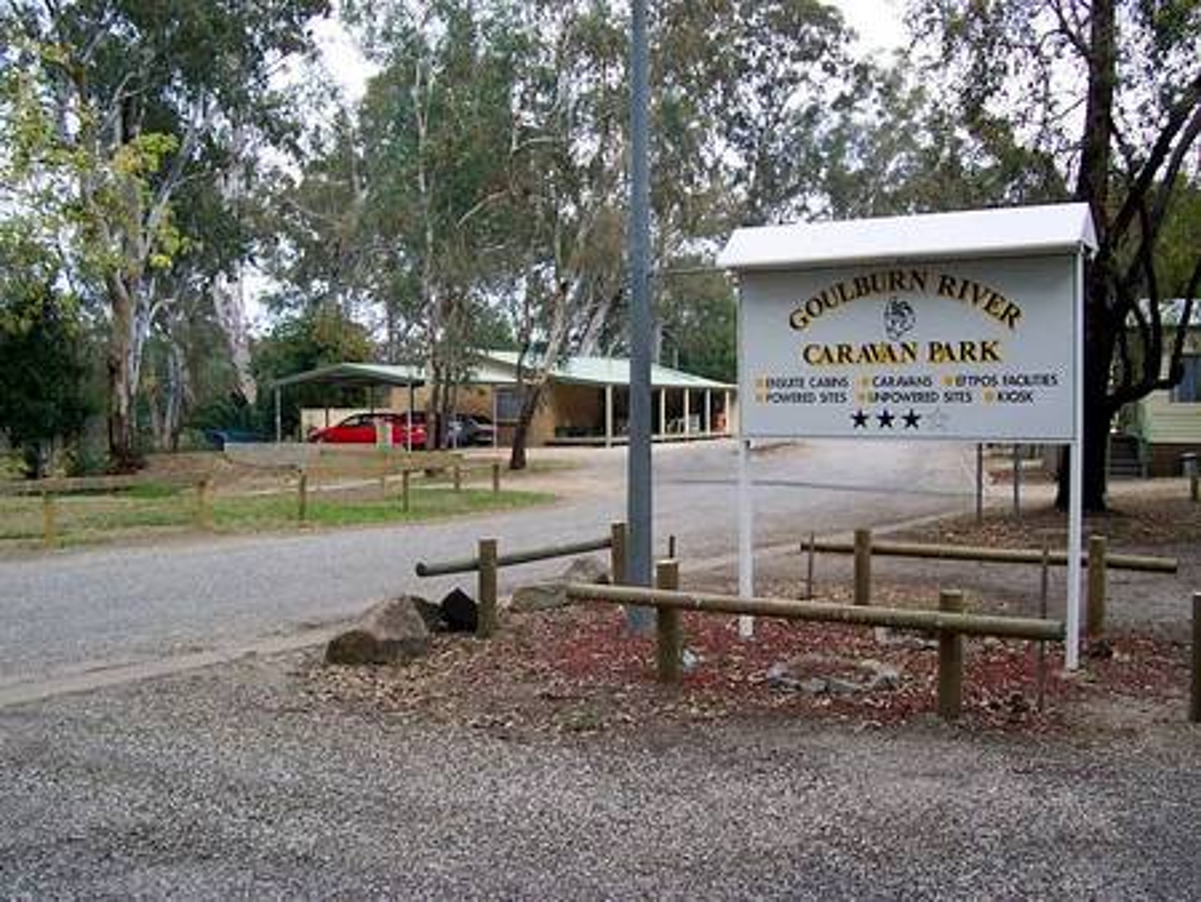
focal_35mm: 37
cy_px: 451
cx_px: 600
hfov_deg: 50.1
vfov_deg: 38.7
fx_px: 1284
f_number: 2.8
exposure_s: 1/500
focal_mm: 5.6
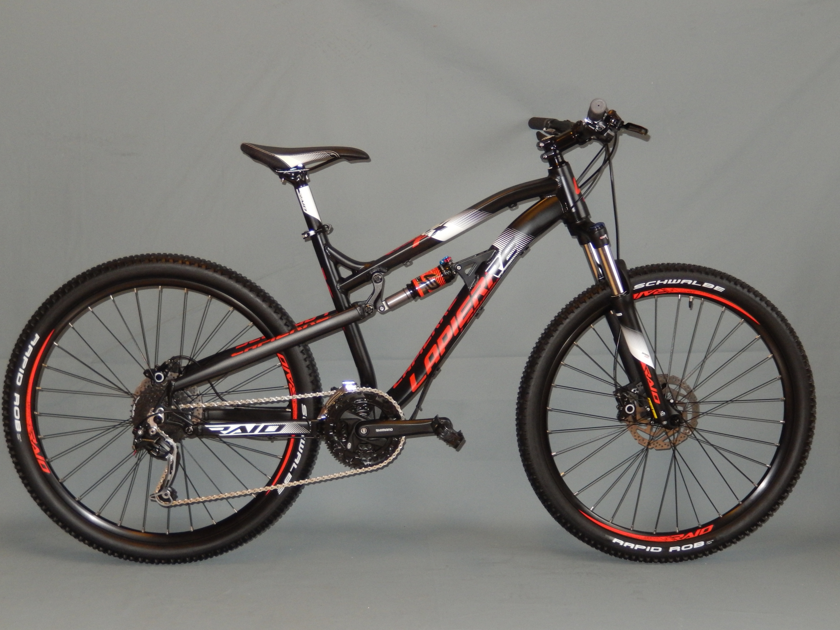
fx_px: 1092
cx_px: 420
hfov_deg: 42.1
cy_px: 315
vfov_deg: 32.2
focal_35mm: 45
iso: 360
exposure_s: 1/30
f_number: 4.3
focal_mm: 8.1
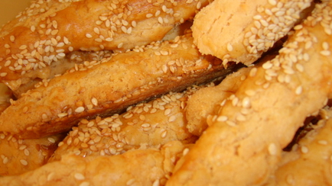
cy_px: 87
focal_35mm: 35
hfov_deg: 56.6
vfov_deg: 33.7
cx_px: 170
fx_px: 308
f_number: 2.7
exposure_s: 1/30
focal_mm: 8.13
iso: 141
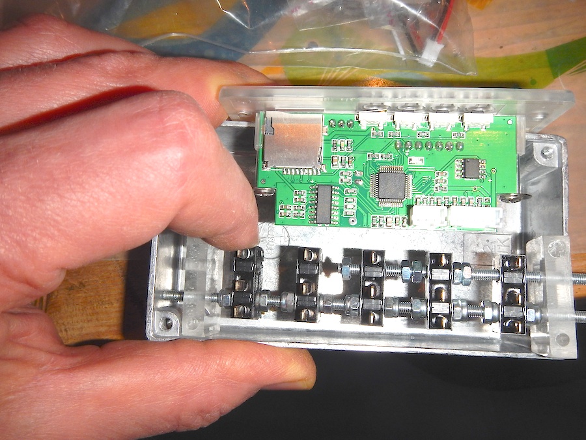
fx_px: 559
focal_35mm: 33
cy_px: 220
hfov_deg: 55.4
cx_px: 293
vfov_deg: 42.9
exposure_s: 1/30
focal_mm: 5.9
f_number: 7.9
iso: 200
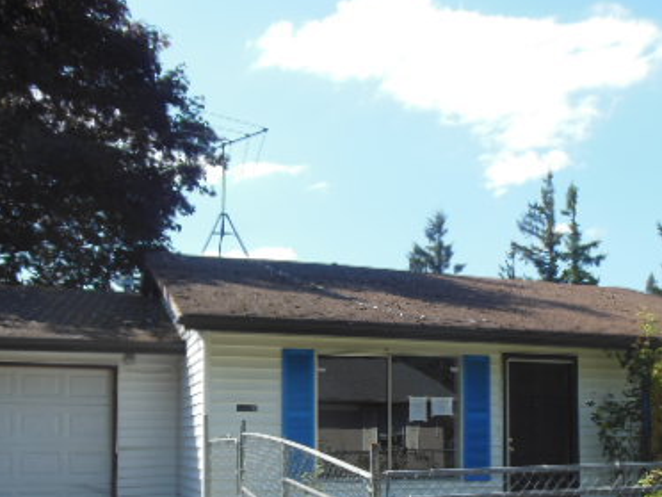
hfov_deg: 43.7
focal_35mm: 43
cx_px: 383
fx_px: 822
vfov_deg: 32.5
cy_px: 408
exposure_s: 1/800
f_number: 3.2
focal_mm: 4.5
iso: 125
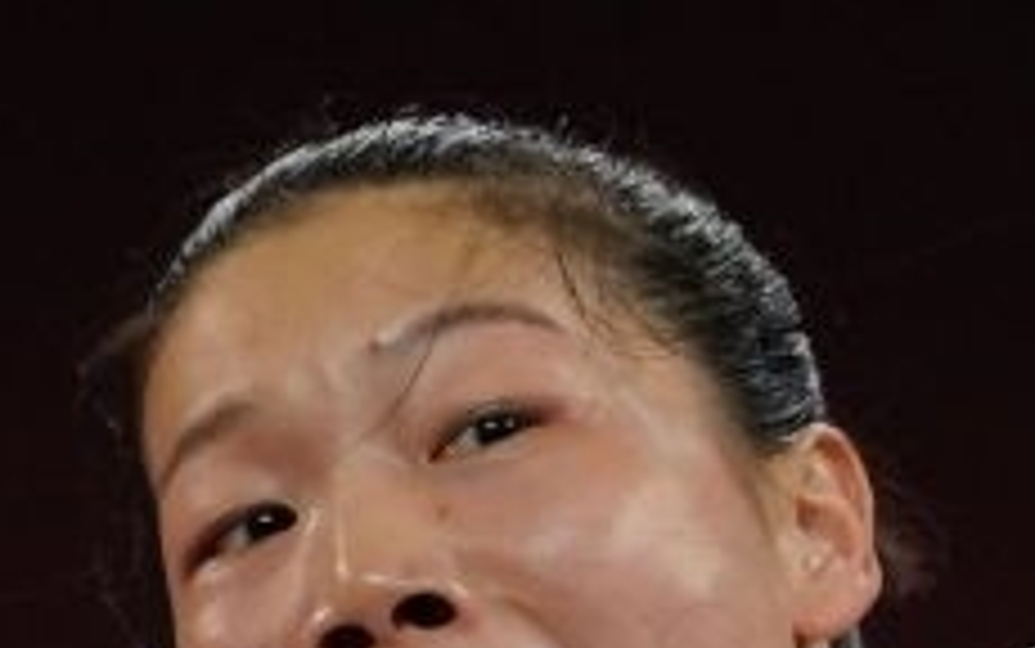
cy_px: 1616
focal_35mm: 1469
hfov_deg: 1.4
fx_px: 41456
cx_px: 1602
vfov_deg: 0.9
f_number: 2.8
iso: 1000
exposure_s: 1/1000
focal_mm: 184
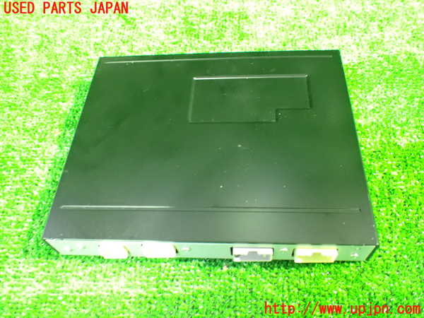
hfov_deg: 60.0
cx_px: 212
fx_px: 367
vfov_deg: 46.8
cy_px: 159
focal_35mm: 30
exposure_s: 1/10
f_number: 2.3
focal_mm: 5.4
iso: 1600
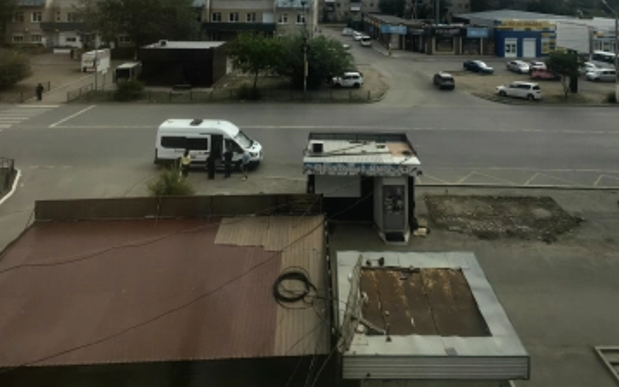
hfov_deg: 74.7
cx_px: 329
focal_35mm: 24
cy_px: -12
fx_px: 405
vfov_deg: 42.9
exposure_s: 1/4785
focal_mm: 1.76
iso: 50
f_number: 2.2
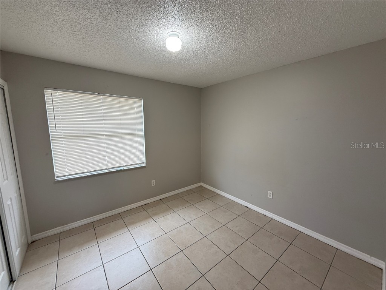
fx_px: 156
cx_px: 193
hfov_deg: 102.1
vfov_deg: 85.7
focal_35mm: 14
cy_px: 145
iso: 125
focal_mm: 2.22
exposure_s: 1/120
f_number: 2.2
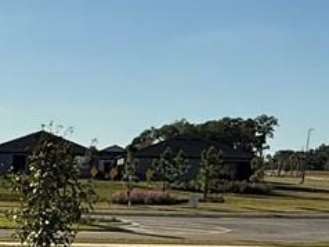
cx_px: -264
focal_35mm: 94
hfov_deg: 17.1
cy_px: 315
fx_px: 894
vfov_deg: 15.1
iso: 50
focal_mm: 2.22
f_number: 2.2
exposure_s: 1/4425
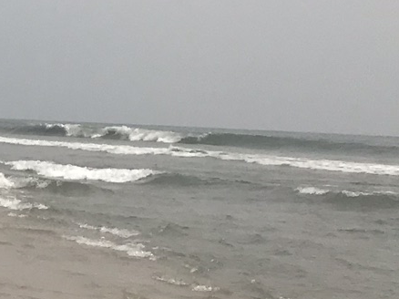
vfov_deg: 11.0
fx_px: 1509
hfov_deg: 12.4
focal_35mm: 131
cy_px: -88
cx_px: -514
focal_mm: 3.99
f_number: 1.8
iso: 20
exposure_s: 1/6410
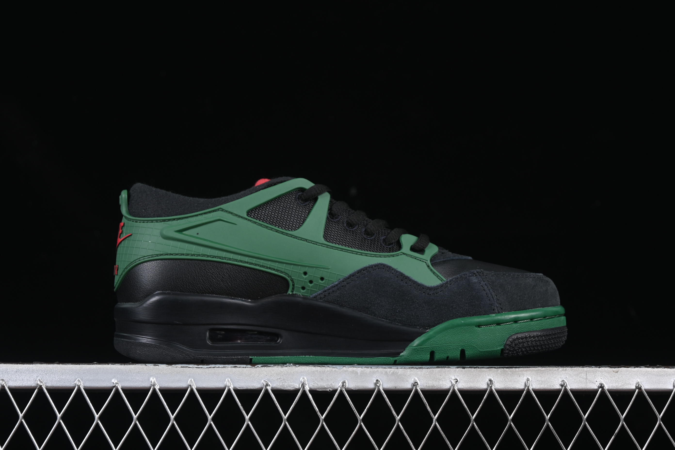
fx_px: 1406
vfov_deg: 18.2
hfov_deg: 27.0
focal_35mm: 75
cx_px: 338
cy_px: 225
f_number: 6.3
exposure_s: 1/50
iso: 160
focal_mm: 50
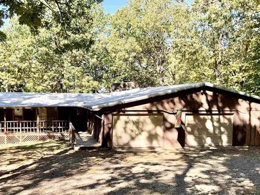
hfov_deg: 47.6
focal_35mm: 39
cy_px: 120
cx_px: 107
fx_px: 293
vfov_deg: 36.6
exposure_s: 1/342
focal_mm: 3
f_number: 1.8
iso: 16
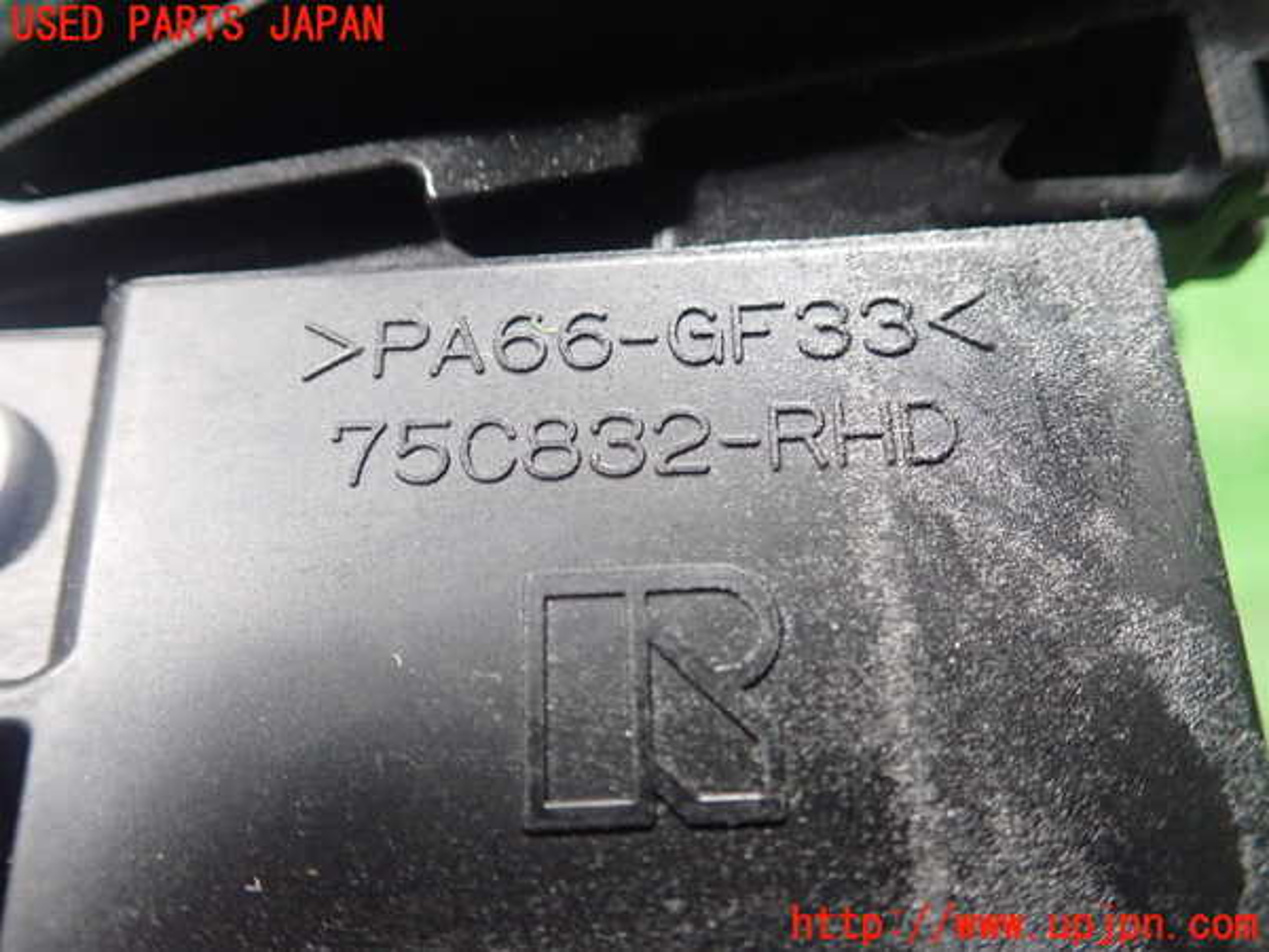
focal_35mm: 30
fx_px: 1100
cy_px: 476
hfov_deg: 60.0
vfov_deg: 46.8
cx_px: 634
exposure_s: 1/80
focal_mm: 5.5
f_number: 2.3
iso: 800
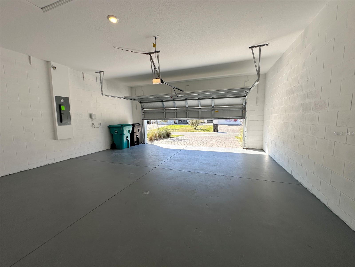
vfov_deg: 85.7
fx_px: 144
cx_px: 178
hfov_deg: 102.1
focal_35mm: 14
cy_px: 134
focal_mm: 2.22
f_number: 2.2
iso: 40
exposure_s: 1/413
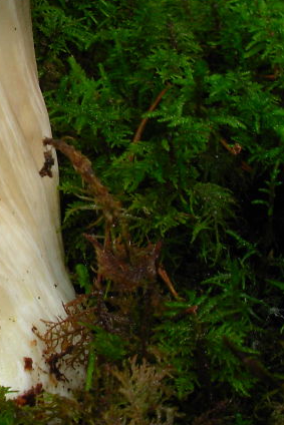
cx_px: -55
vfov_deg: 24.7
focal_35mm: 82
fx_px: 969
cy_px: 155
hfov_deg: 16.0
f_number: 4.9
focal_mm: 6.3
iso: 50
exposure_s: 1/32
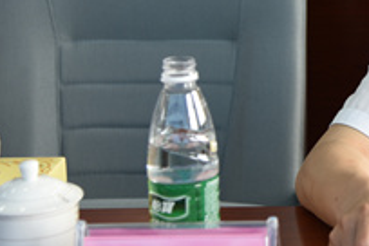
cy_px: 21
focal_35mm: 148
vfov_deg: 9.2
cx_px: 465
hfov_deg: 13.4
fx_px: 1517
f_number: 4
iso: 64
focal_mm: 55
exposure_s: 1/13
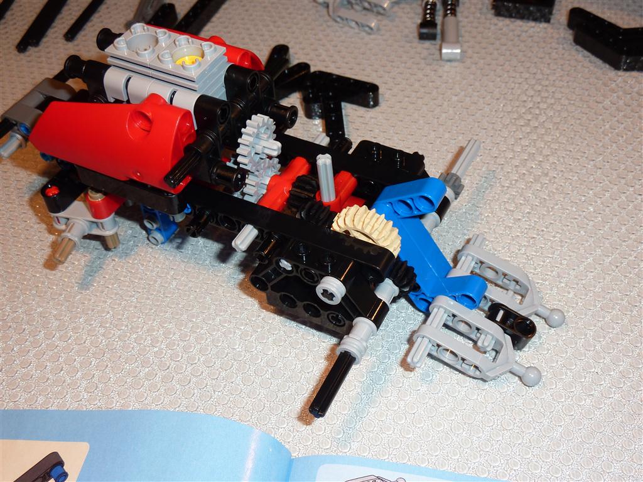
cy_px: 241
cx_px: 322
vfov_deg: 34.3
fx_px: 780
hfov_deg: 44.8
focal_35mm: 42
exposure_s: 1/30
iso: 100
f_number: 4
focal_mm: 6.9
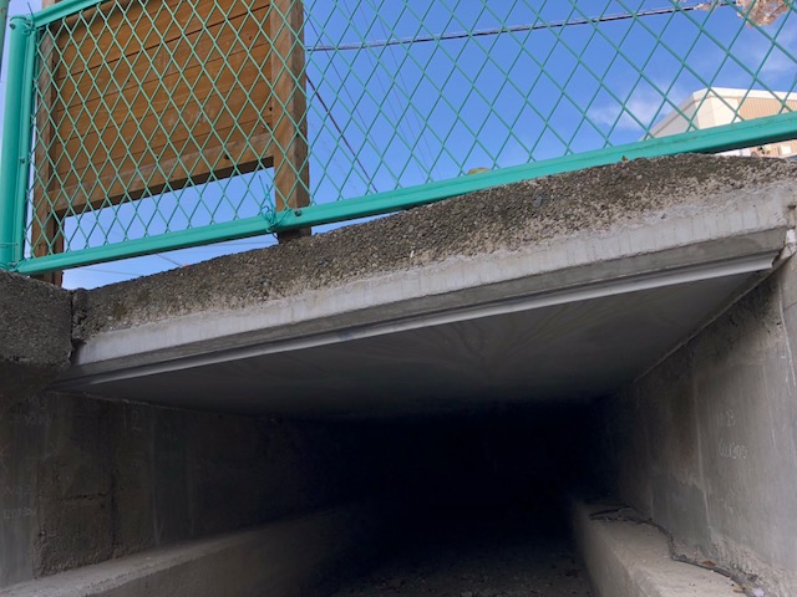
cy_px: 298
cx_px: 398
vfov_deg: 49.7
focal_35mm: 28
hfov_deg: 63.4
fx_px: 645
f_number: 1.8
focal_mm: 4
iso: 20
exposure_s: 1/565
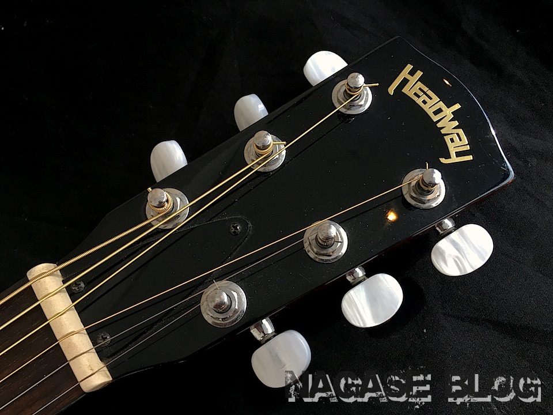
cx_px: 276
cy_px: 208
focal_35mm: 29
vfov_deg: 48.2
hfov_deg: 61.7
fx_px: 463
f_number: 2.2
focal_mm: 4.15
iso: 25
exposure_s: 1/30
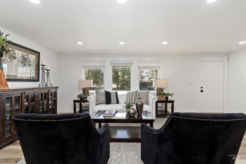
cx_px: 123
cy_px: 82
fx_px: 102
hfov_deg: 100.4
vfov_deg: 77.3
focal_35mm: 15
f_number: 6.3
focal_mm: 10
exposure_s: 1/8
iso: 320
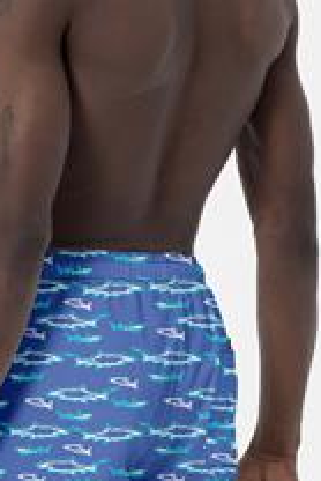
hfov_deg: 4.6
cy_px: 230
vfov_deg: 6.8
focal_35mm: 301
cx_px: 62
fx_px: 4019
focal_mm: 71.5
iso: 160
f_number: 11
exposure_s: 1/160
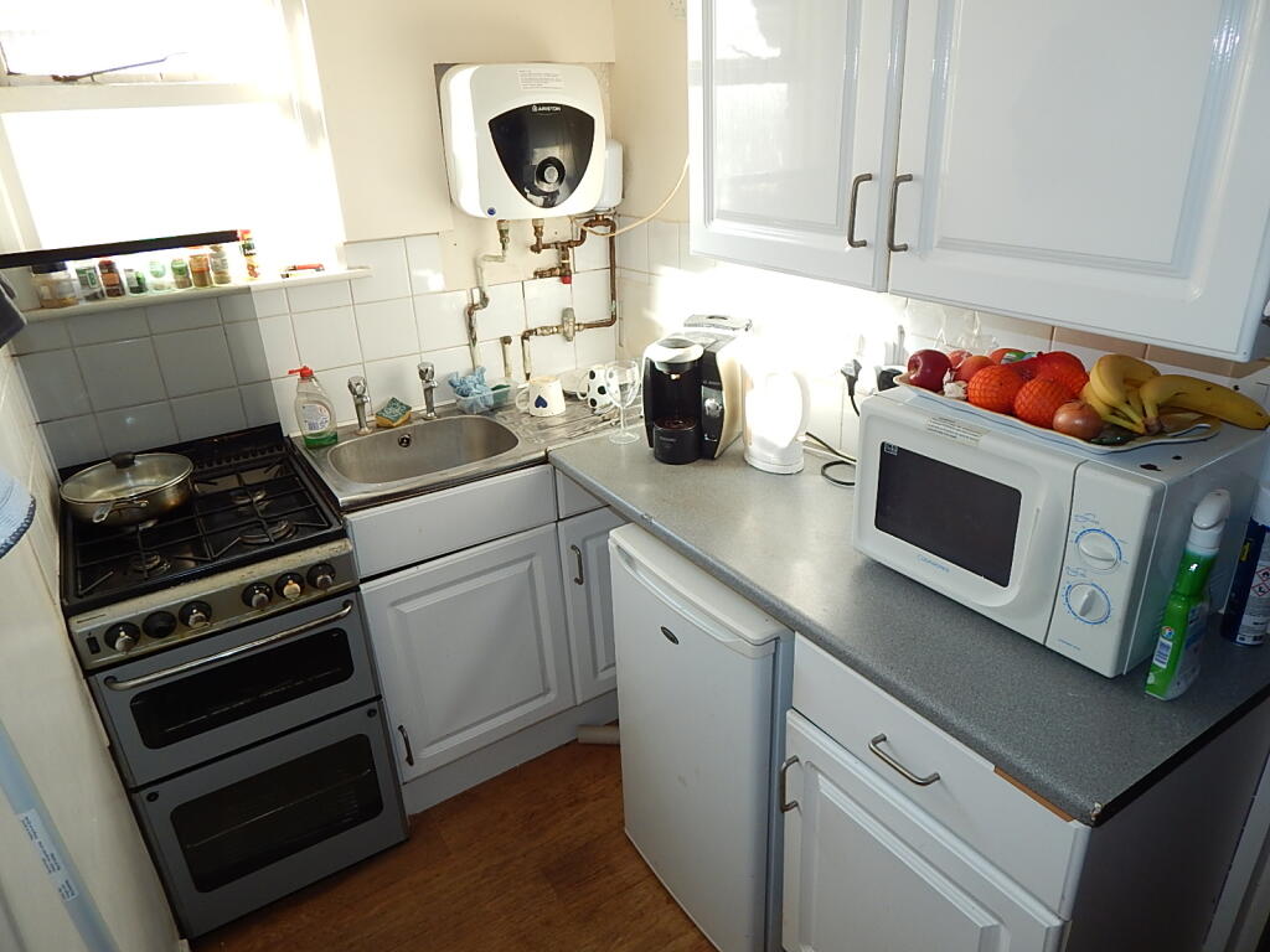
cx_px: 635
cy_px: 476
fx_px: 807
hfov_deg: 76.4
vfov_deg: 61.1
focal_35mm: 22
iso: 125
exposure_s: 1/50
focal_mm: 4
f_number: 3
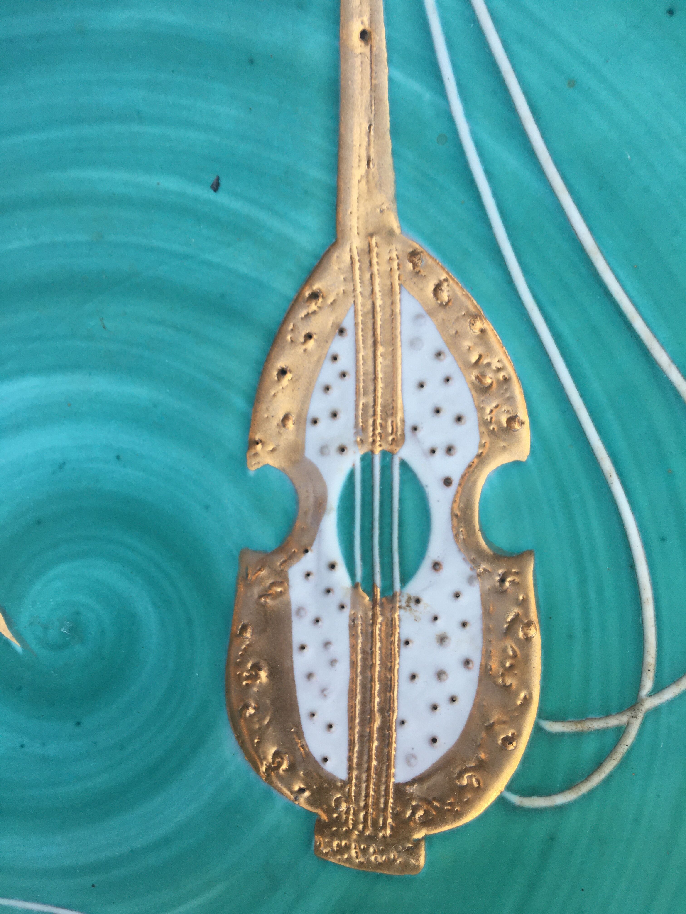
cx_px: 343
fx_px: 766
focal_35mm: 29
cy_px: 457
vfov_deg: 61.7
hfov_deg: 48.2
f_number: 2.2
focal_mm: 4.15
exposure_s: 1/100
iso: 32
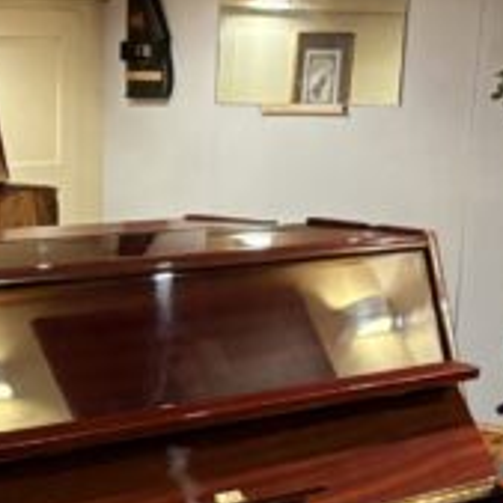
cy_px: 600
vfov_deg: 18.5
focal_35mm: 89
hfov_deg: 19.1
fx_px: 1463
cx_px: 46
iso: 500
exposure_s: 1/50
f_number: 1.6
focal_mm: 5.96
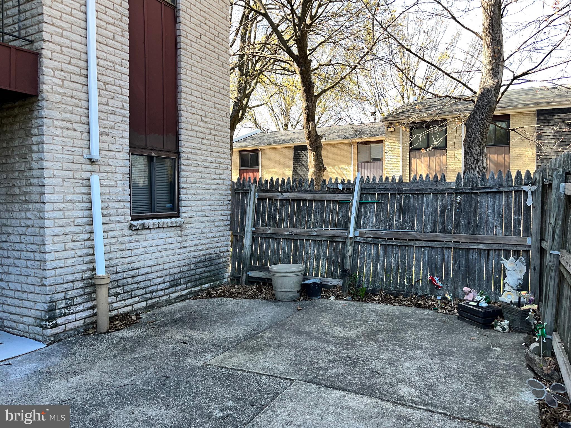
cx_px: 286
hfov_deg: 67.3
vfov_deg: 53.1
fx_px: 429
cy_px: 214
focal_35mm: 26
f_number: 1.6
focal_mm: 5.1
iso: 32
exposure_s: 1/471
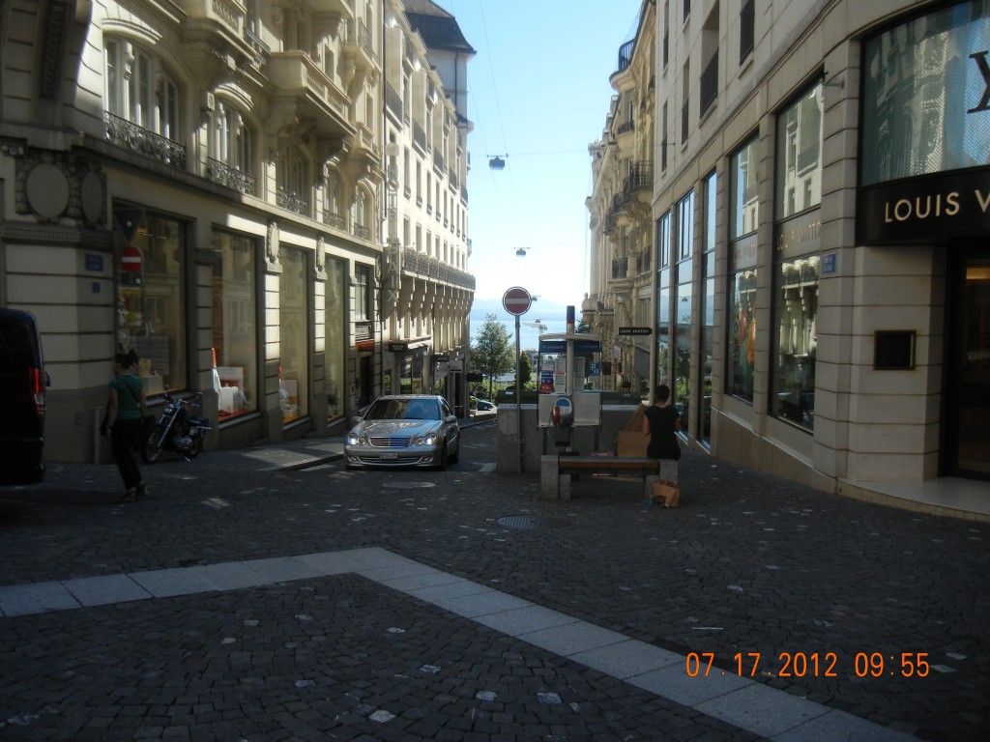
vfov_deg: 46.8
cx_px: 495
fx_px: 858
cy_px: 371
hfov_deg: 60.0
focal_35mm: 30
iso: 160
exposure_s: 1/898
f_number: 3.5
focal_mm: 5.4
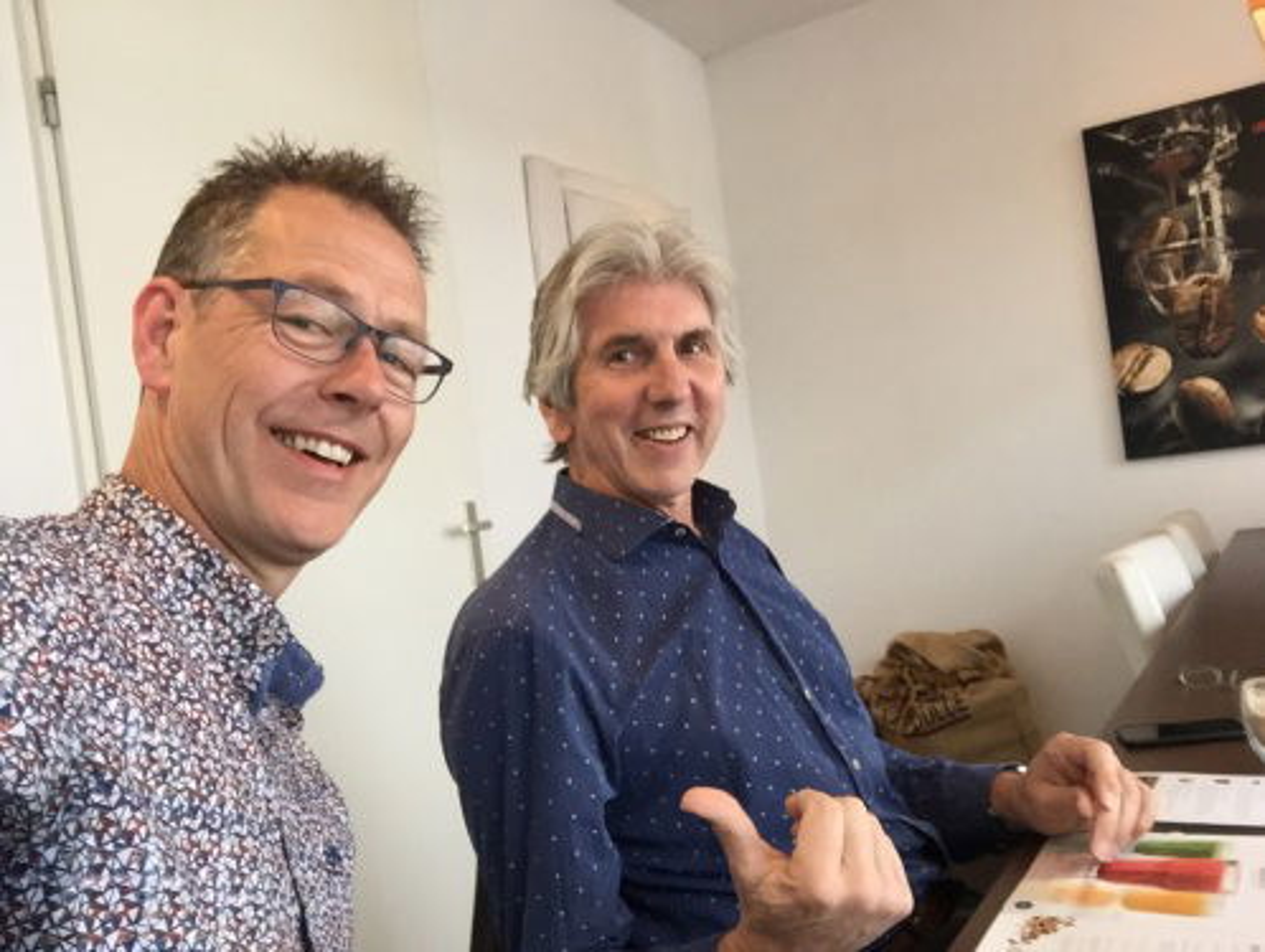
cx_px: 632
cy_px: 476
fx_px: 1134
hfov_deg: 58.3
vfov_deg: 45.5
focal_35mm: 31
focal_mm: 2.65
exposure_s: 1/100
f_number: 2.2
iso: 50
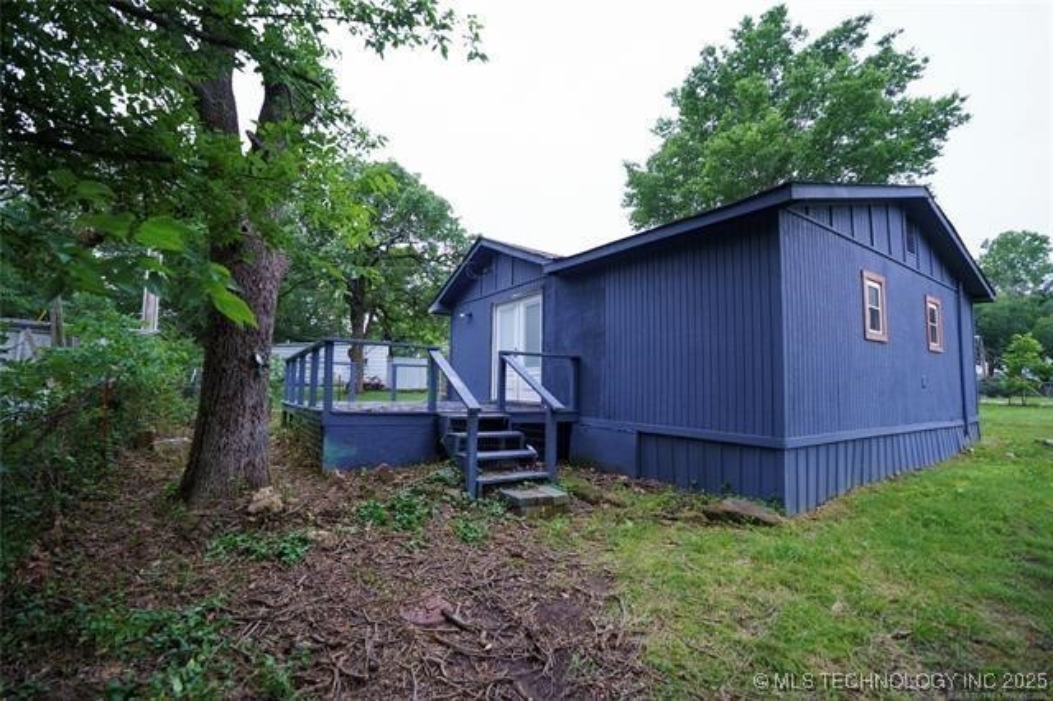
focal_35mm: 15
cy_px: 350
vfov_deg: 77.3
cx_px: 526
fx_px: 439
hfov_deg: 100.4
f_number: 2.8
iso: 320
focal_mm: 10
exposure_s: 1/200
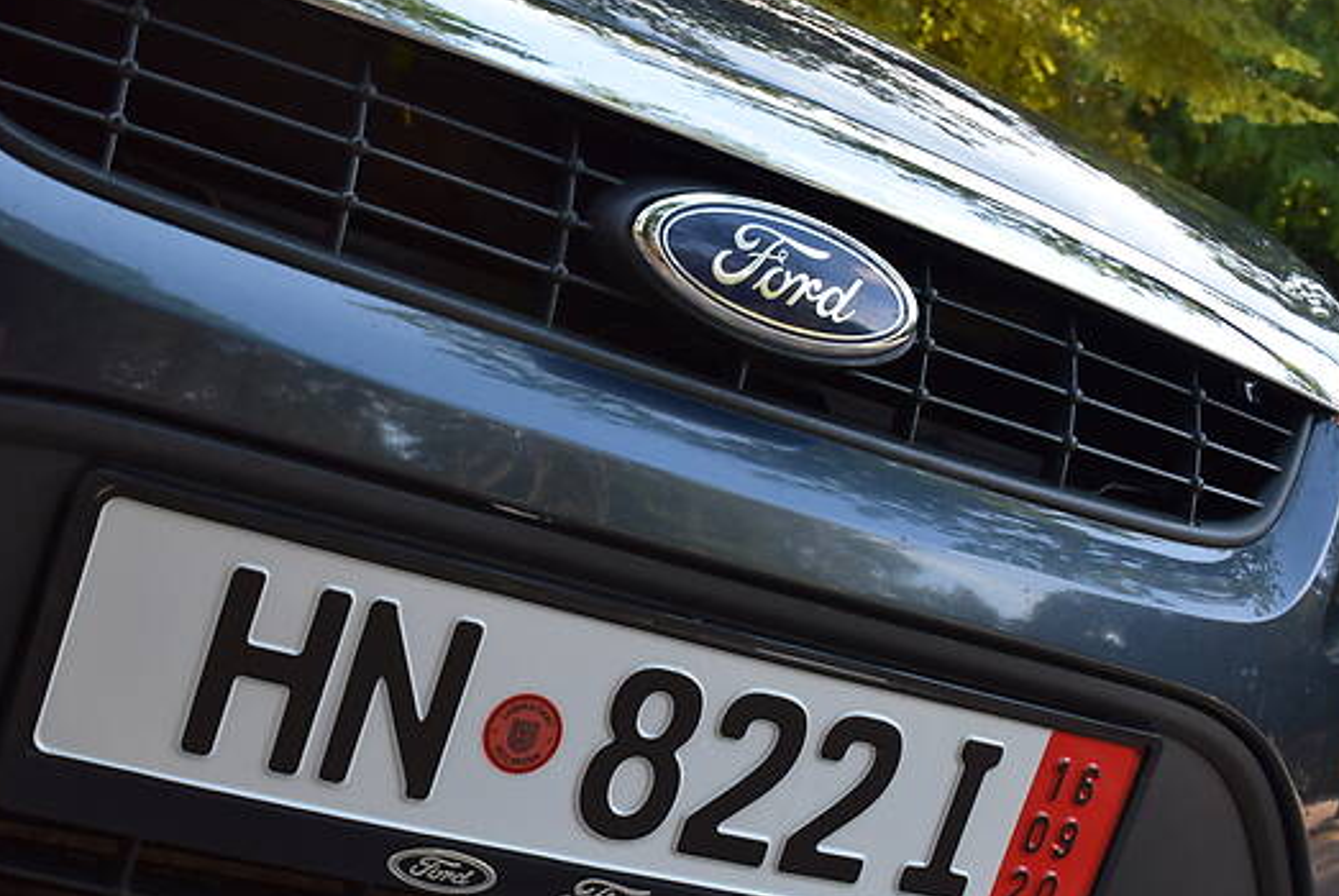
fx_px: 1965
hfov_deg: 37.3
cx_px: 466
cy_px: 521
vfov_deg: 25.7
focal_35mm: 53
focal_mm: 23
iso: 400
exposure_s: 1/100
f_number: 9
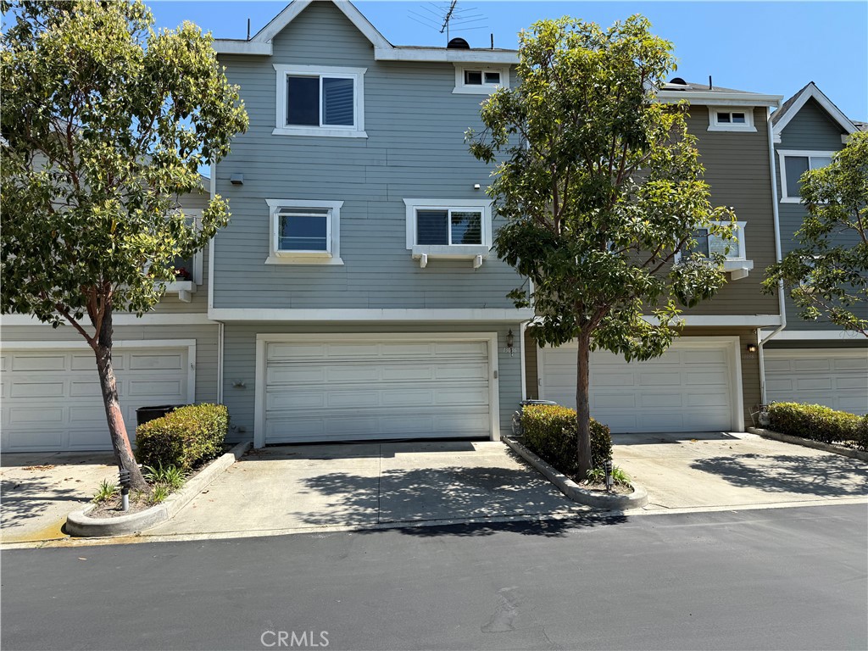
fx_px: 602
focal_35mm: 24
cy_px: 326
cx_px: 434
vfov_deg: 56.8
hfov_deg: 71.6
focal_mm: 6.76
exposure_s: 1/2801
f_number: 1.78
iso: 80
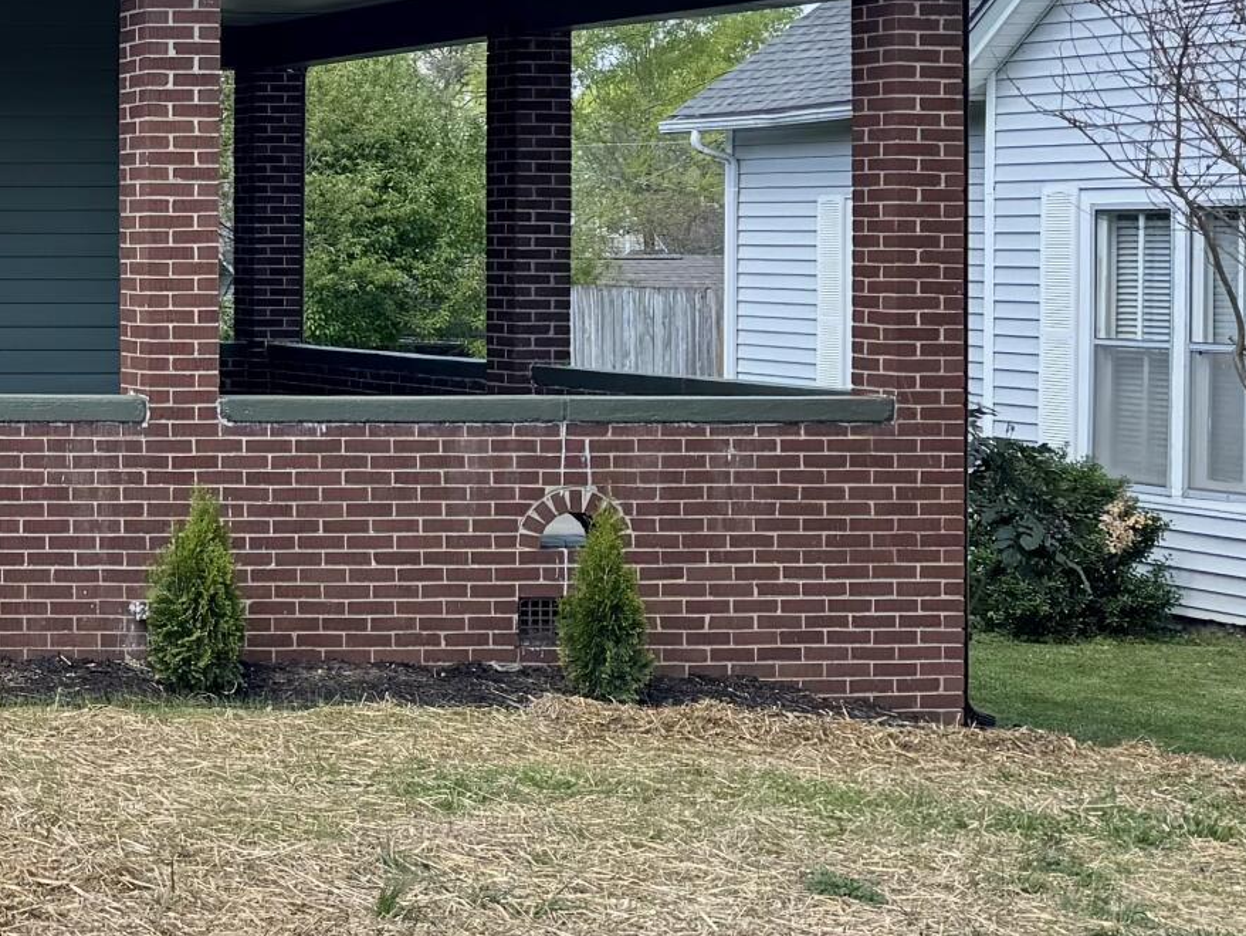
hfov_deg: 20.2
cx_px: -677
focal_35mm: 82
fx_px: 2952
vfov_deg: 17.8
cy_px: 175
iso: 80
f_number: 1.78
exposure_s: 1/739
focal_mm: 6.76
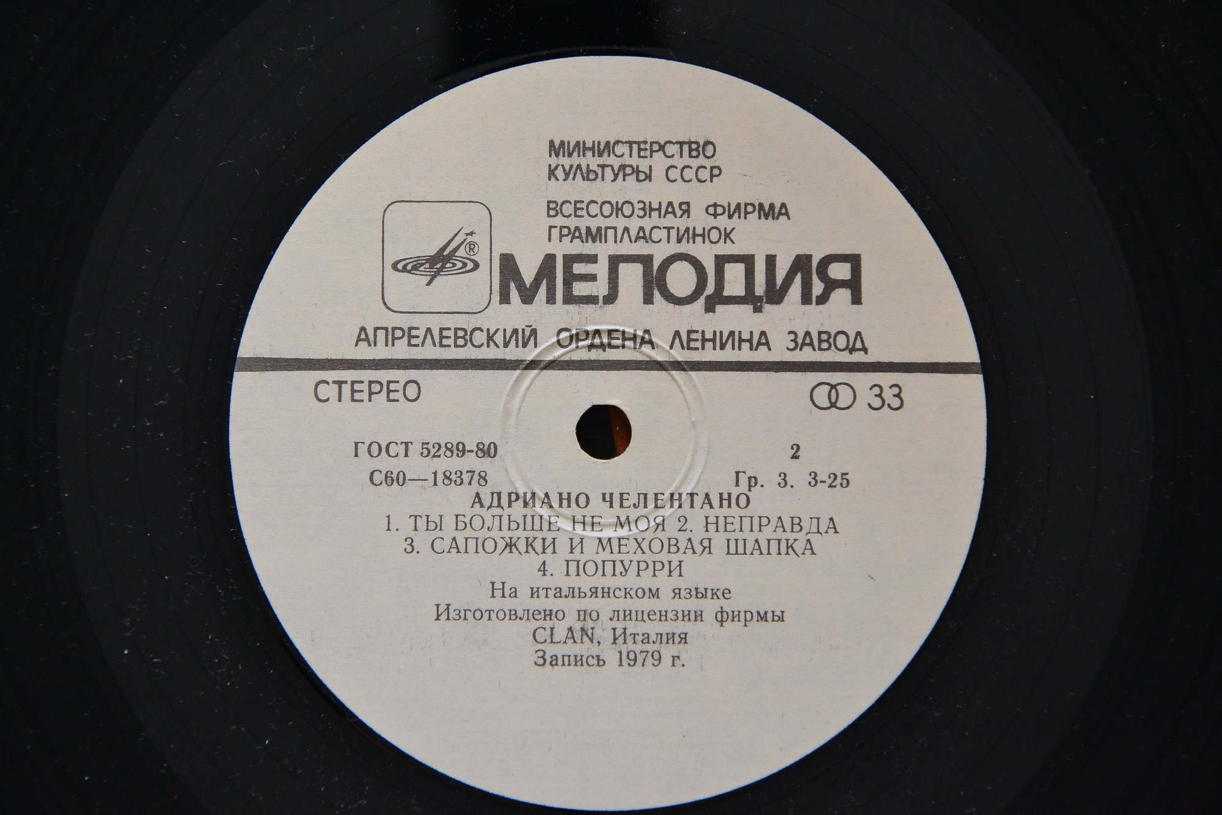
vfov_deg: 10.8
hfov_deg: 16.1
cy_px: 408
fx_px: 4327
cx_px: 611
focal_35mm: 128
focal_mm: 85
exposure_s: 1/200
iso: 1600
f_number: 7.1
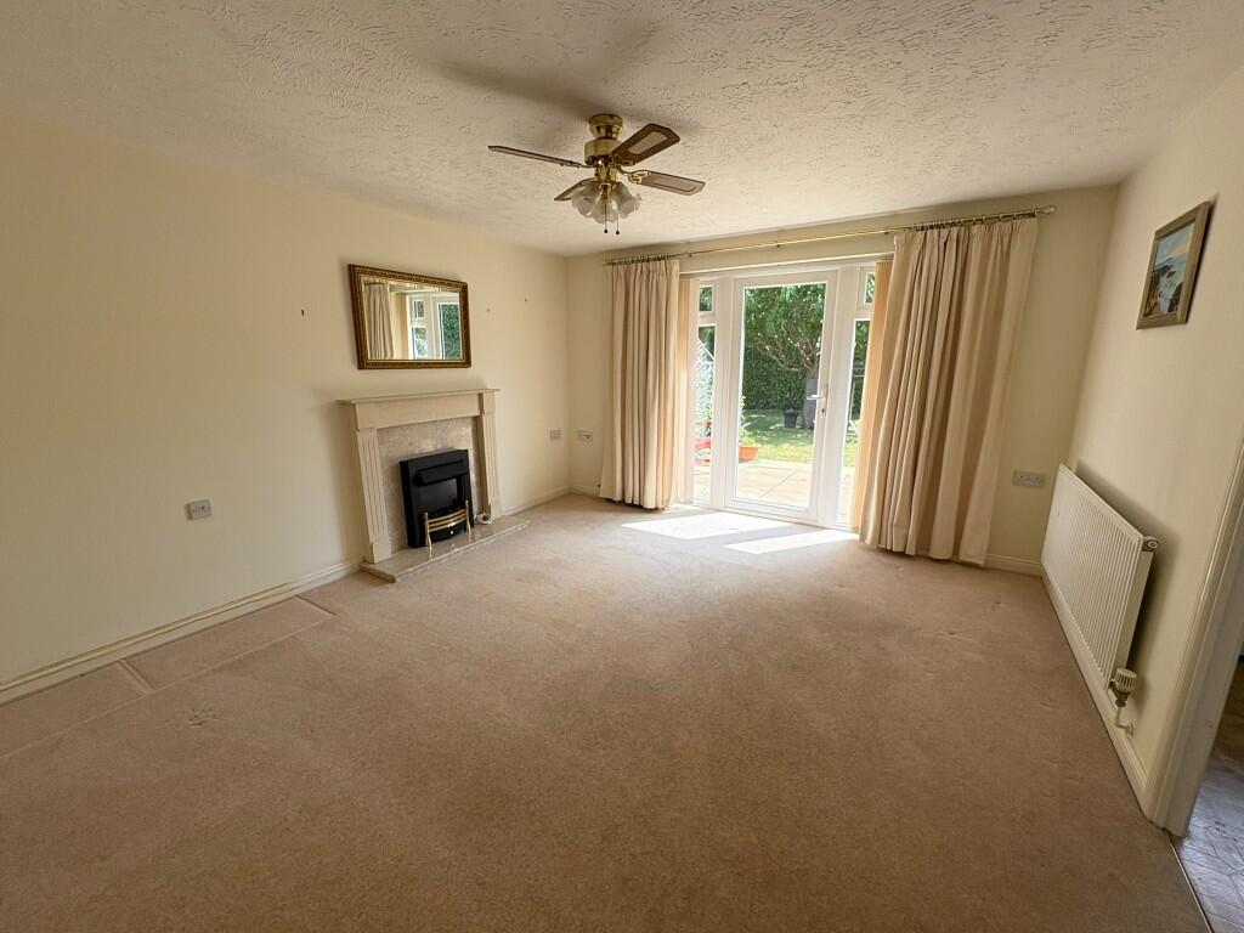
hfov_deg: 102.1
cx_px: 622
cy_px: 466
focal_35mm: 14
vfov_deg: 85.7
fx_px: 503
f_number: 2.2
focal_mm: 2.22
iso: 40
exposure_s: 1/266
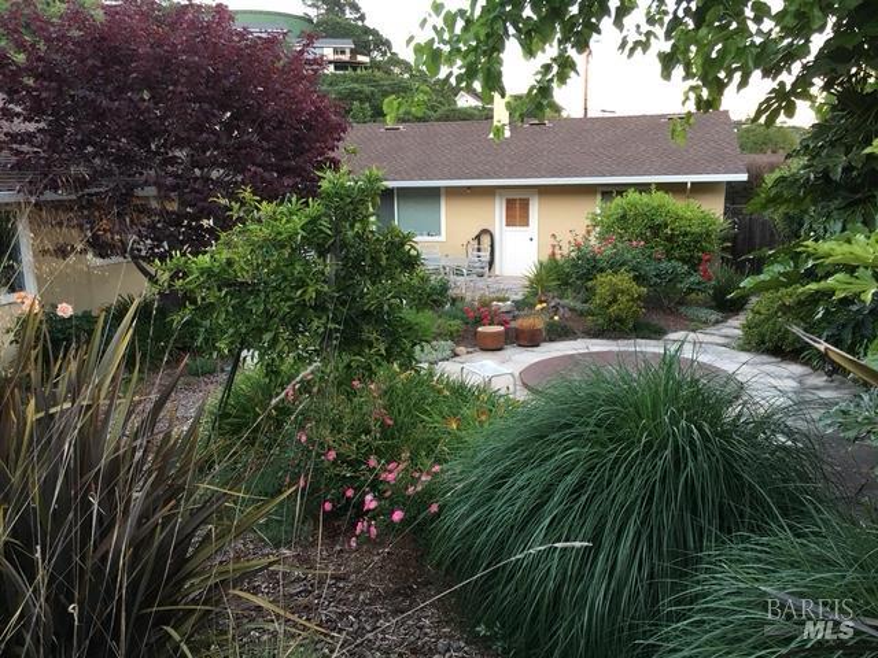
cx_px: 439
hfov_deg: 61.7
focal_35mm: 29
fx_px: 736
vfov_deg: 48.2
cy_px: 329
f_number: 2.2
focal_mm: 4.15
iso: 32
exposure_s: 1/15
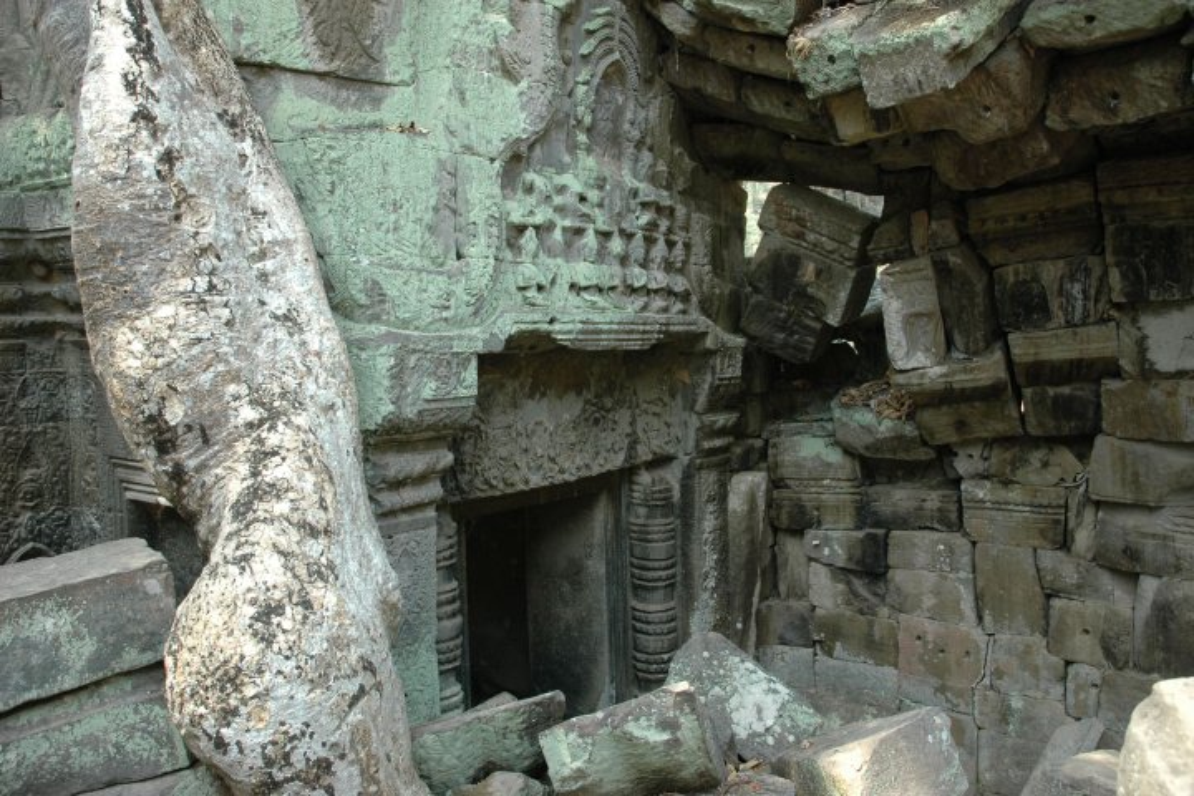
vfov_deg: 47.9
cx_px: 597
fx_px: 895
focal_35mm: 27
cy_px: 398
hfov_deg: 67.4
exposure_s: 1/125
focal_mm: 18
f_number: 5.6
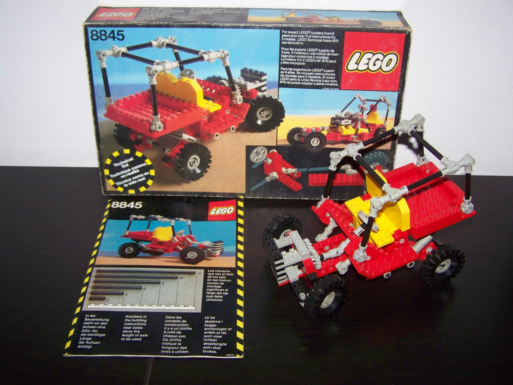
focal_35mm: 38
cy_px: 192
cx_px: 256
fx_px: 563
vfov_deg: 37.7
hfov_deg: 49.0
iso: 200
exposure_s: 1/30
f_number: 2.8
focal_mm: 6.3
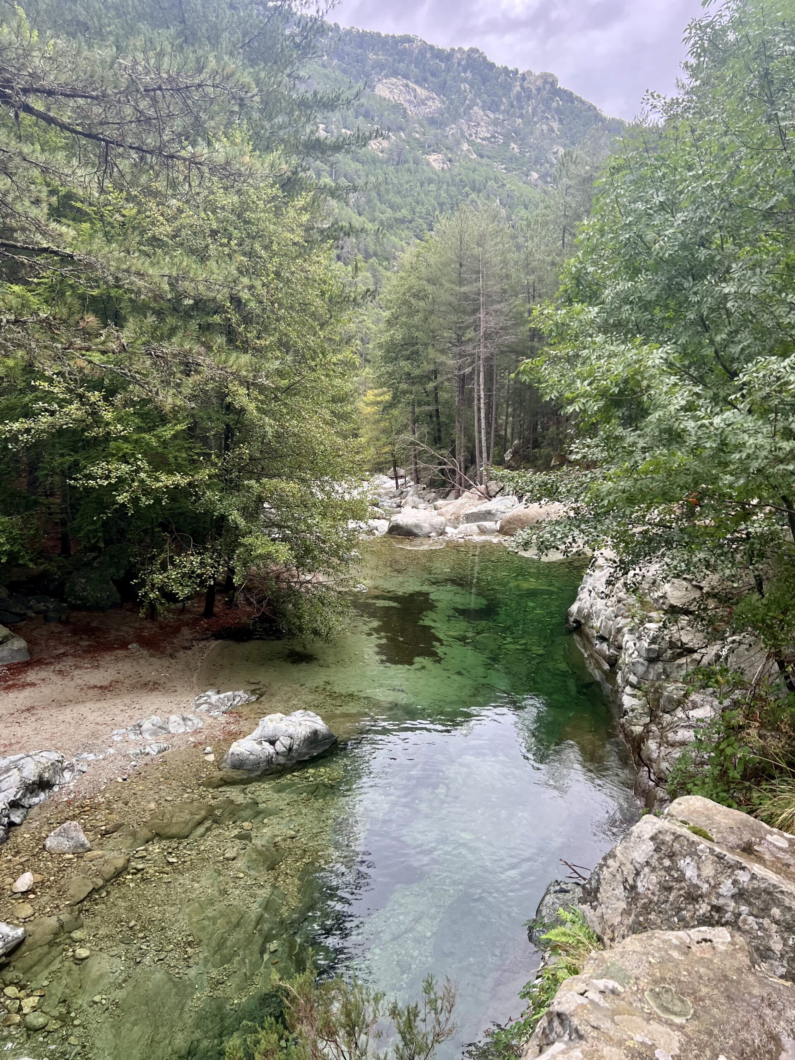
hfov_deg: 53.1
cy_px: 530
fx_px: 796
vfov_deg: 67.3
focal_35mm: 26
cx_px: 398
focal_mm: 5.7
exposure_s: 1/714
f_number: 1.5
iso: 50
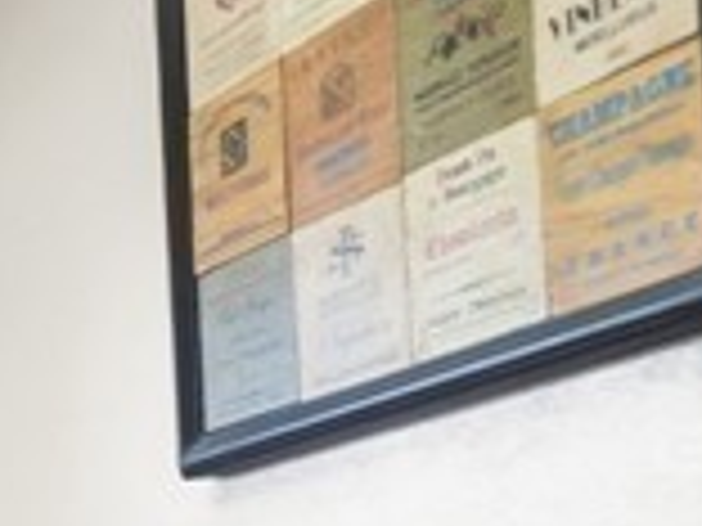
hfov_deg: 10.7
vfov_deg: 14.8
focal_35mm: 92
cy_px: 827
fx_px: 1866
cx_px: -1534
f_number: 7.1
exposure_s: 1.3
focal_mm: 7
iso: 200
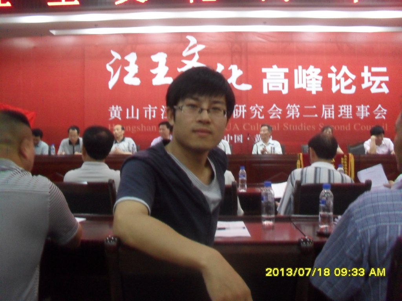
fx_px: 406
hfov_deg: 52.6
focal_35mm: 35
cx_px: 201
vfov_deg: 40.7
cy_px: 150
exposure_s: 1/10
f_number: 3.2
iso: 400
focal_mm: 6.3
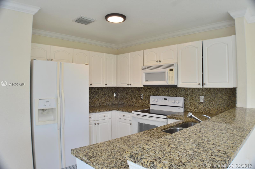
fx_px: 212
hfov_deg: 62.0
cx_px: 128
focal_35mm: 30
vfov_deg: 43.5
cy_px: 84
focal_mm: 20
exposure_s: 1/15
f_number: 8
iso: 100
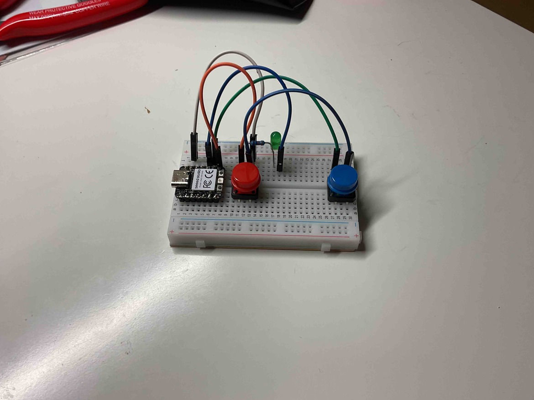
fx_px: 463
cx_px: 265
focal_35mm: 30
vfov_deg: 46.8
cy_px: 203
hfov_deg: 60.0
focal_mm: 3
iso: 40
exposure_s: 1/60
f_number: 1.8
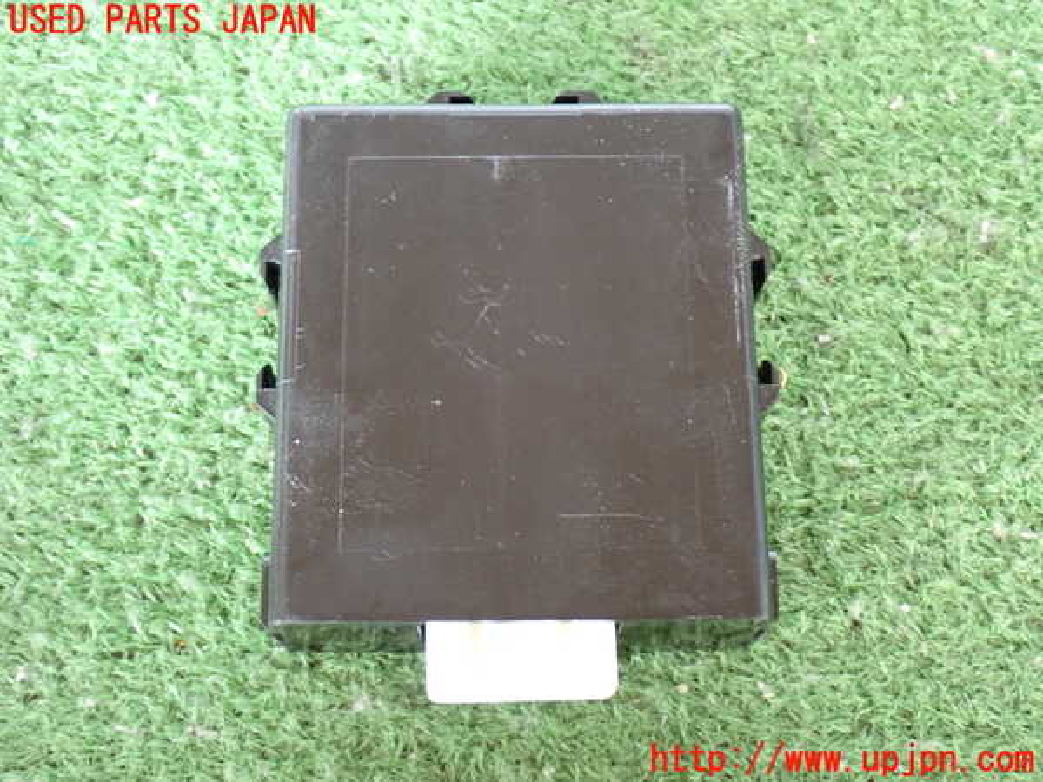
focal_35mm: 54
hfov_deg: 35.5
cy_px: 391
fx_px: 1627
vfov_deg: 27.0
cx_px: 522
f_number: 3.3
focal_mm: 9.65
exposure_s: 1/25
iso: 800
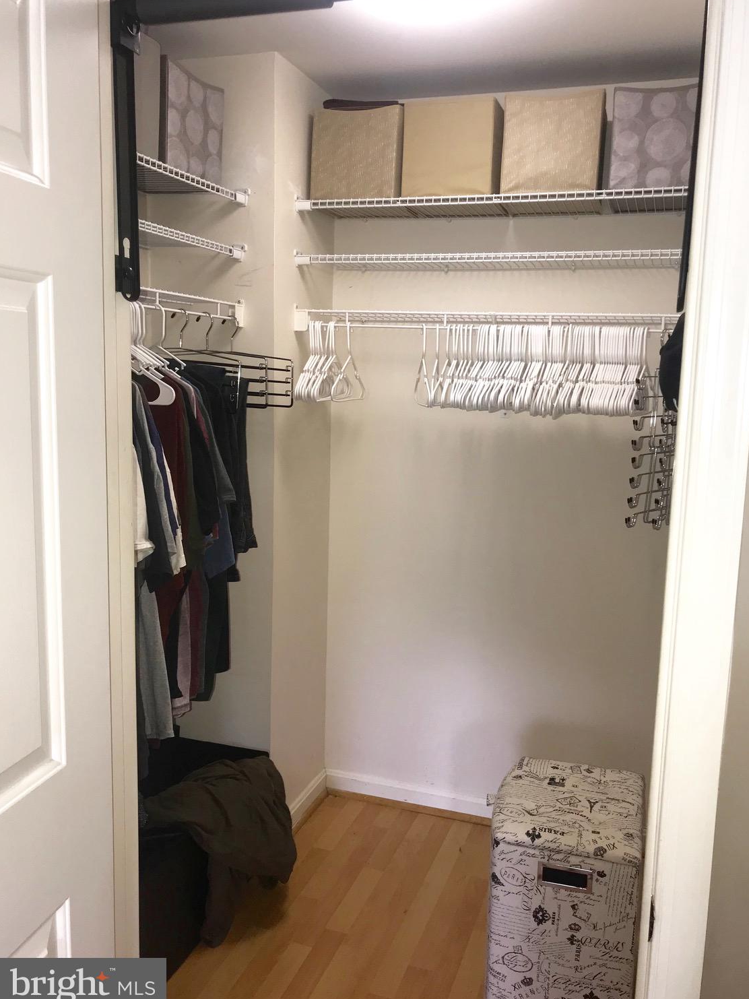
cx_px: 386
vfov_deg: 61.7
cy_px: 496
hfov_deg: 48.2
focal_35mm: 29
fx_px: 837
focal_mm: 3.99
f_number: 1.8
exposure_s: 1/30
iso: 32
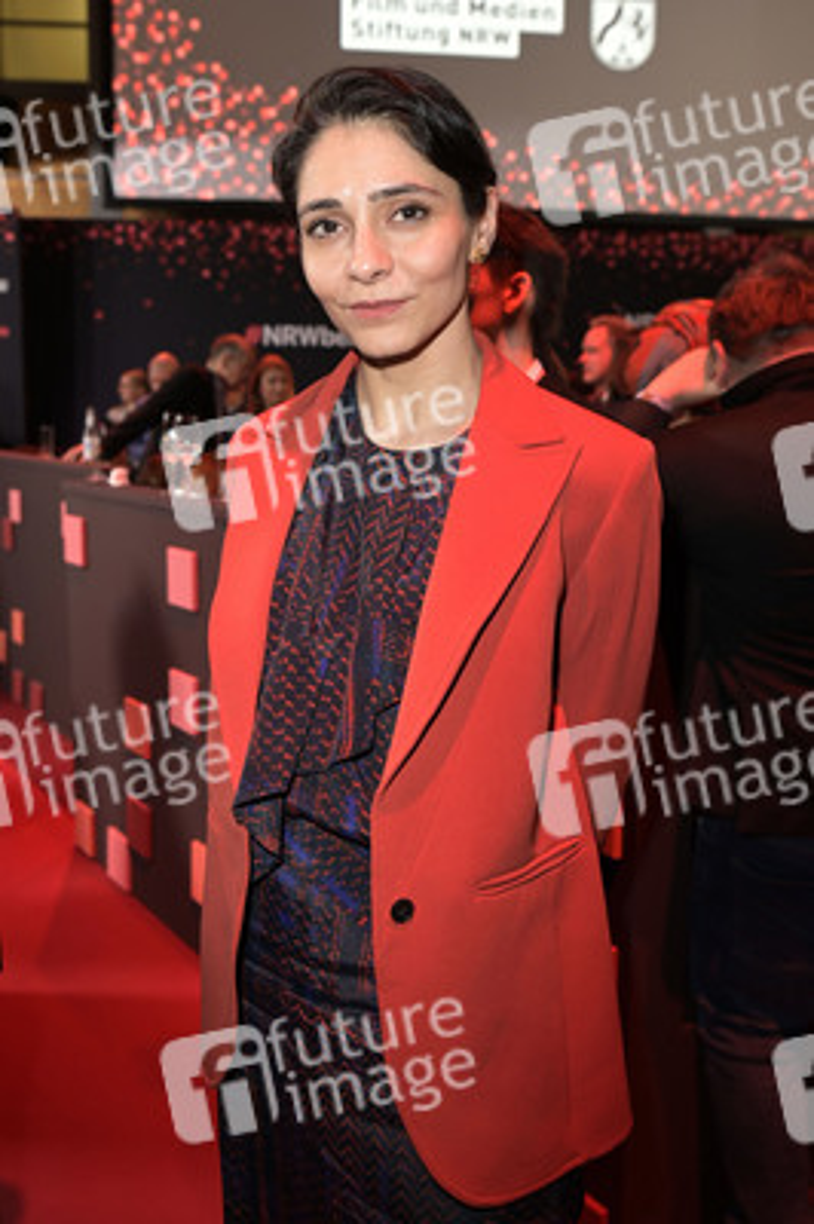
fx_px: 1019
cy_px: 612
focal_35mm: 30
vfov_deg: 62.0
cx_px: 407
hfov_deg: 43.5
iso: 1000
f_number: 4.5
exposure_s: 1/40
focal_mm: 30
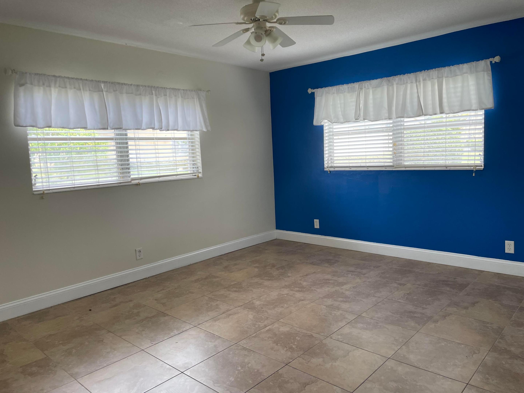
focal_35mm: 26
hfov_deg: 67.3
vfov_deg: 53.1
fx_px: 394
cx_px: 262
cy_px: 196
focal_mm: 4.2
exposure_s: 1/120
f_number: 1.6
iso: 64
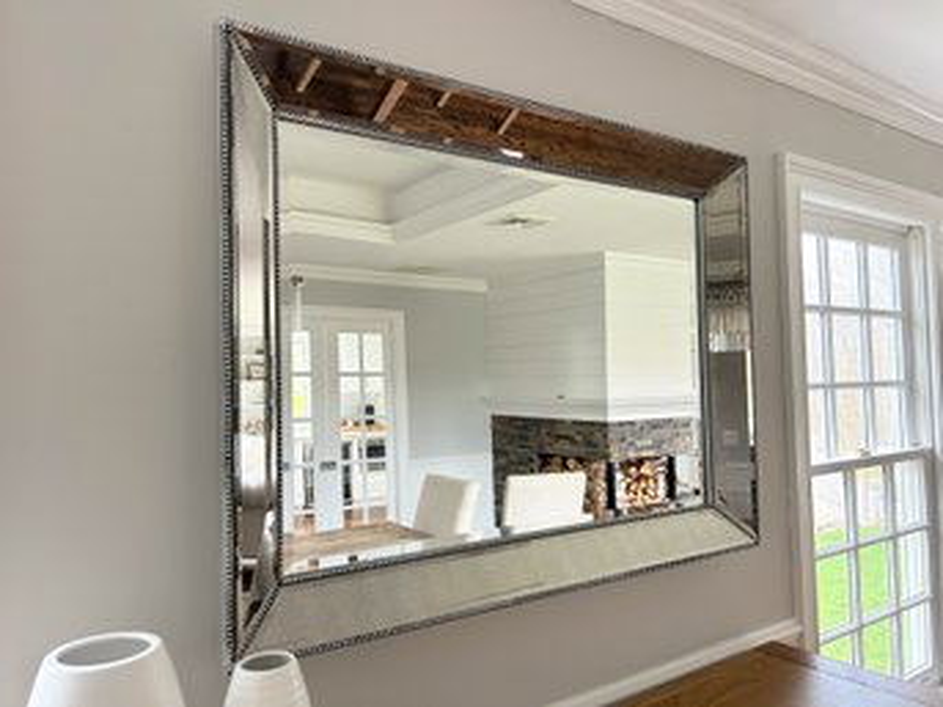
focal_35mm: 26
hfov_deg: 67.3
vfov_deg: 53.0
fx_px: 708
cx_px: 472
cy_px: 354
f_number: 1.5
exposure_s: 1/121
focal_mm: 5.7
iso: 100
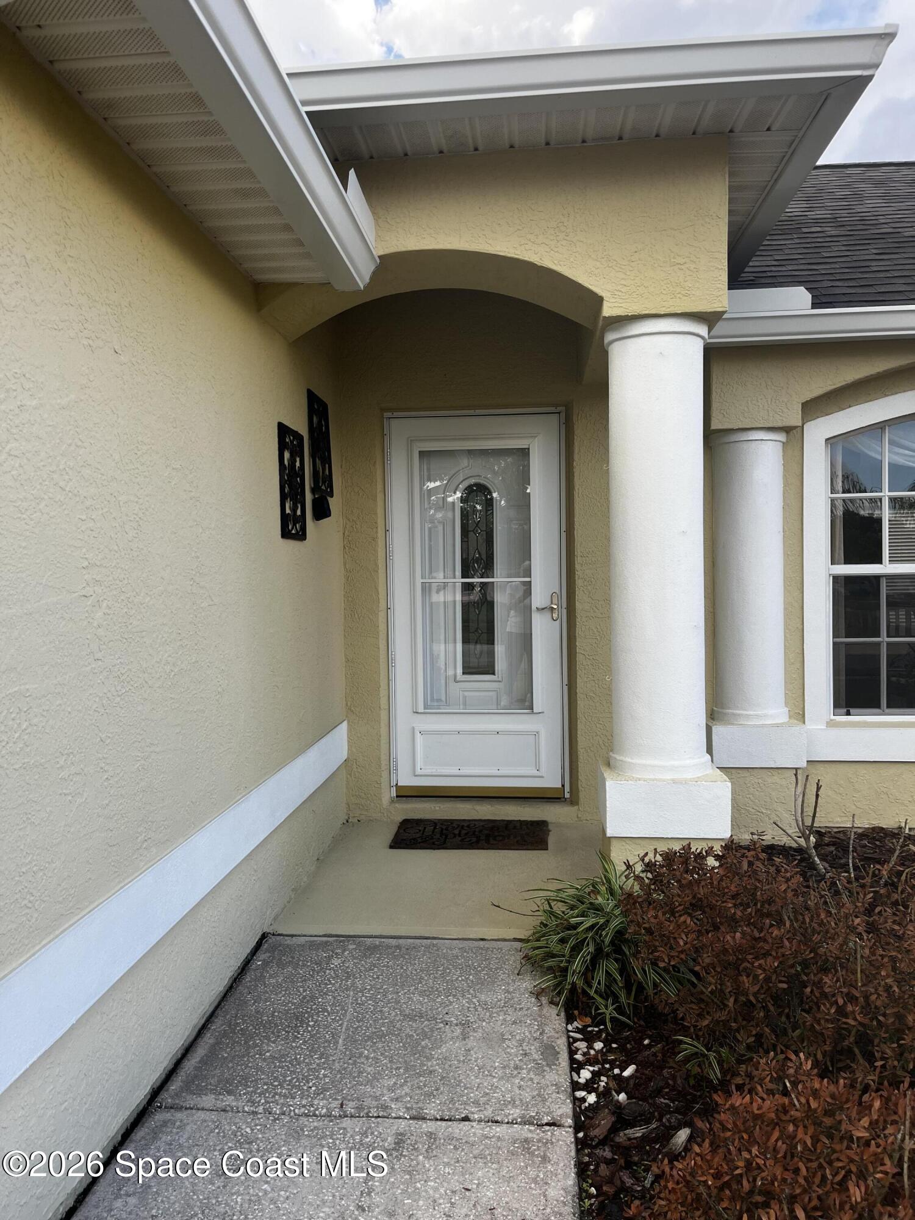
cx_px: 458
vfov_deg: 67.3
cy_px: 610
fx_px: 916
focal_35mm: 26
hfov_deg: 53.1
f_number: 1.6
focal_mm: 5.1
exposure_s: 1/577
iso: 50
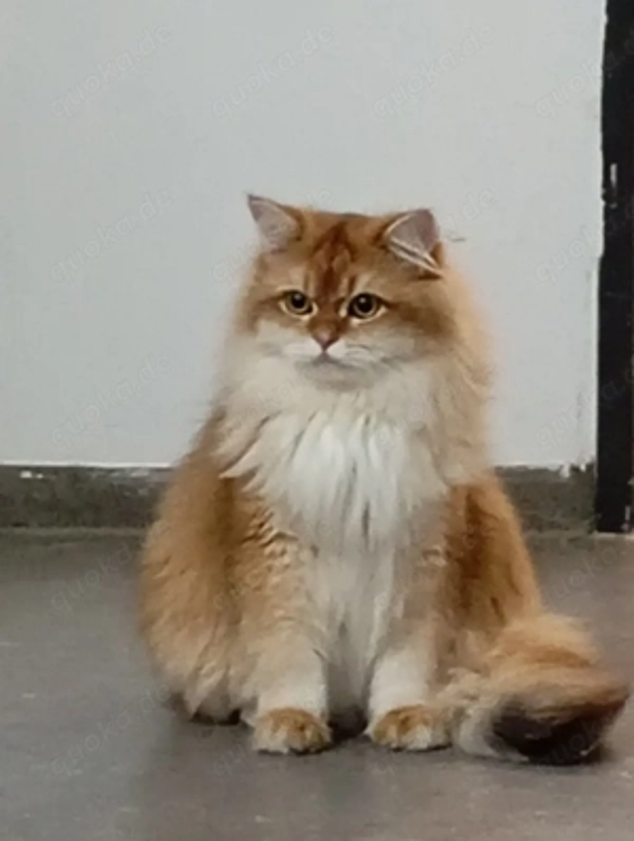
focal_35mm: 203
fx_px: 4941
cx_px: 317
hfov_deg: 7.3
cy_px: 420
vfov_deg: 9.7
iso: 2548
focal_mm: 4.27
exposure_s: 1/20
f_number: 1.8
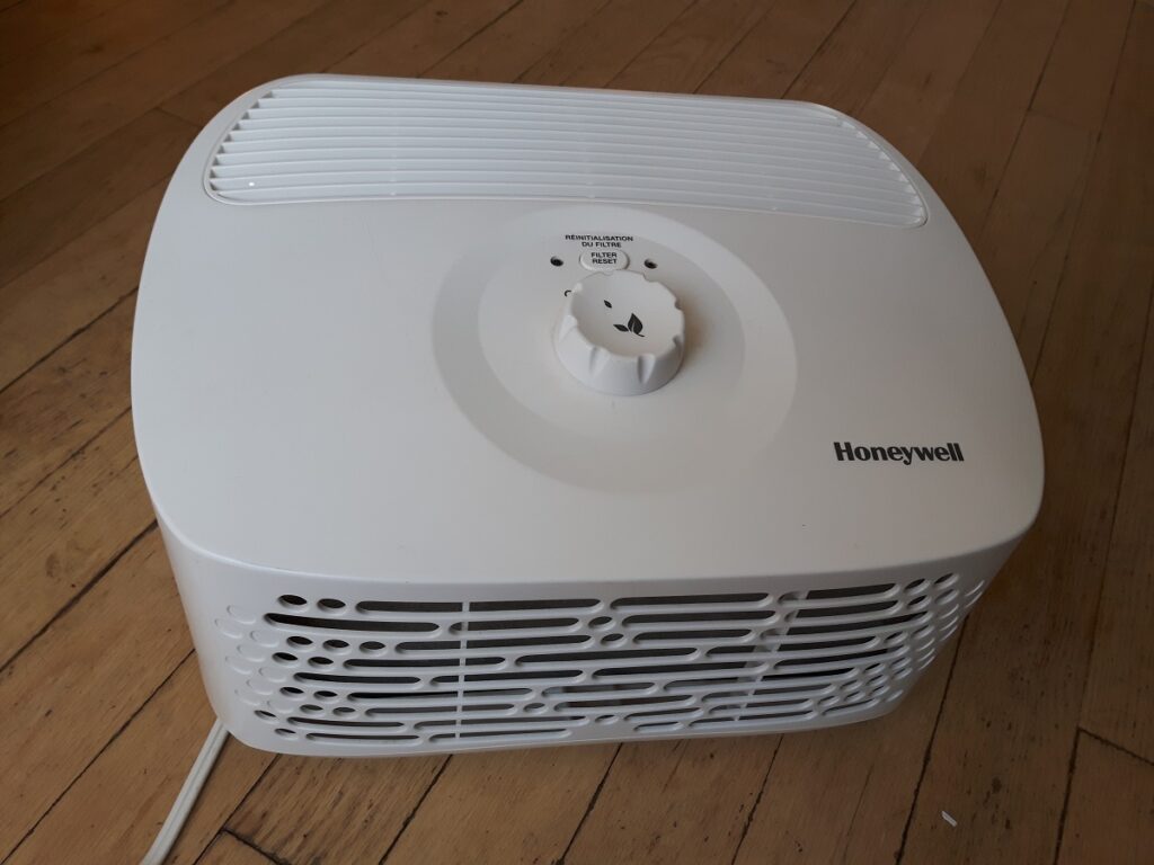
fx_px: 1033
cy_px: 432
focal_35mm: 31
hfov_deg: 58.4
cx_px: 577
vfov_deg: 45.4
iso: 50
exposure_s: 1/100
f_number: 1.9
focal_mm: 3.7
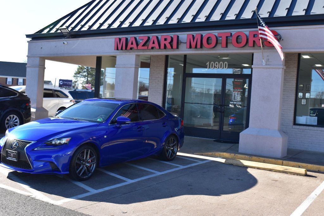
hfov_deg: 47.9
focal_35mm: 40
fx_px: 364
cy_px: 108
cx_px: 162
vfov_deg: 33.0
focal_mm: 27
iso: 400
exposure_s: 1/250
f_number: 10
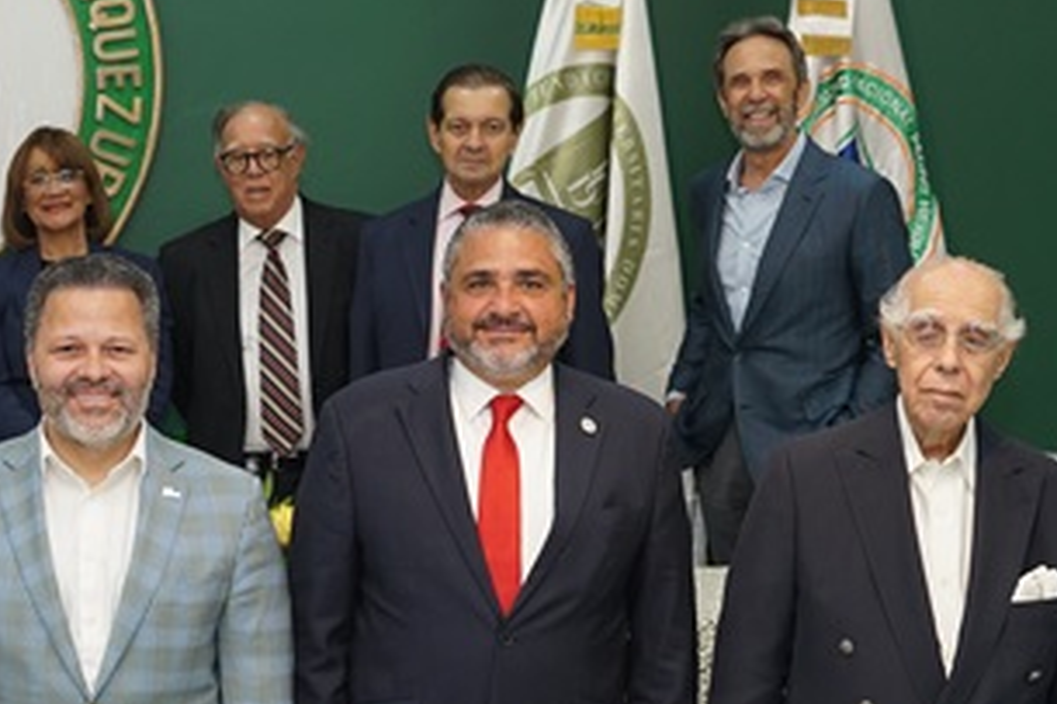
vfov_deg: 13.0
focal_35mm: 105
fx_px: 3081
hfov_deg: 18.9
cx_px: -35
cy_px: 442
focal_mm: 50
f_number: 4
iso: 500
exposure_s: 1/160
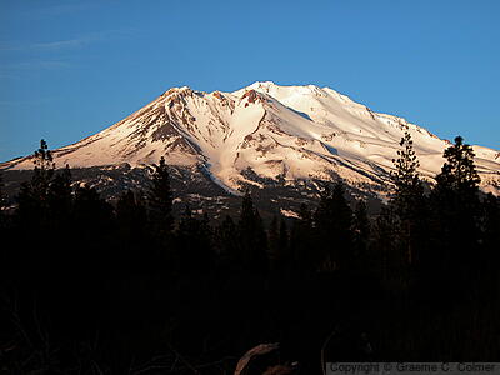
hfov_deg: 22.8
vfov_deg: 17.2
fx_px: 1242
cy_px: 188
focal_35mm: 86
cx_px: 250
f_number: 4.4
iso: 100
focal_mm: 22.3
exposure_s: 1/298
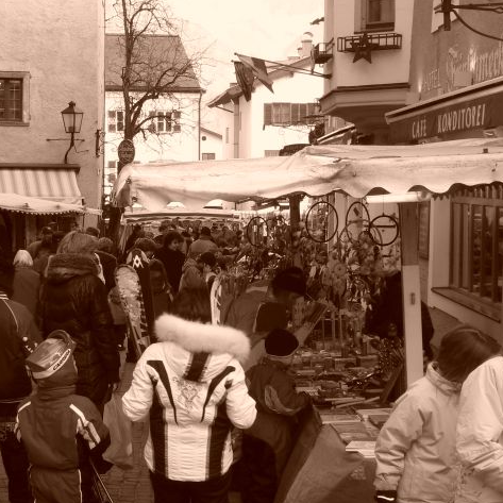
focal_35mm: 73
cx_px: 184
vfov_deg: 23.7
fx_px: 1200
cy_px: 252
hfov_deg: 23.6
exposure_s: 1/60
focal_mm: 10.1
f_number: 3.8
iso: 100
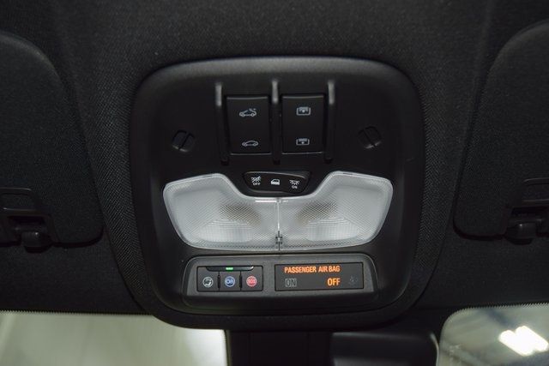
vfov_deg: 36.9
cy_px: 183
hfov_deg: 53.1
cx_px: 274
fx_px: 549
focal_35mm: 36
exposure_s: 1/40
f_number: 3.8
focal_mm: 24
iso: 360
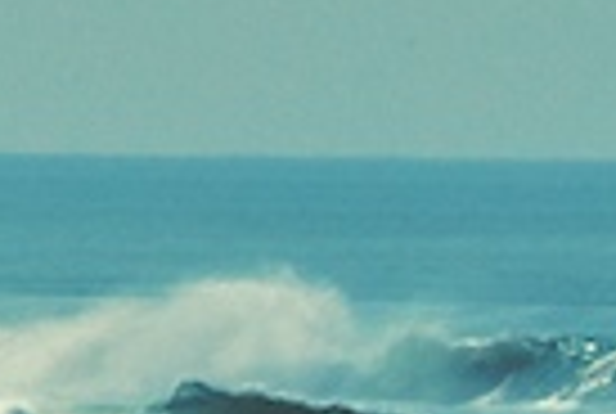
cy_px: 551
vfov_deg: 0.7
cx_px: 1205
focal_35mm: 1902
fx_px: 32616
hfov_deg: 1.1
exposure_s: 1/250
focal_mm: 170
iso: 125
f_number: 22
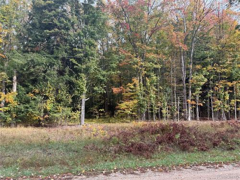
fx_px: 166
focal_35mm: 24
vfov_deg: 56.8
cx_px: 120
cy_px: 90
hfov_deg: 71.6
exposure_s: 1/440
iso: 80
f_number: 1.78
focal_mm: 6.76
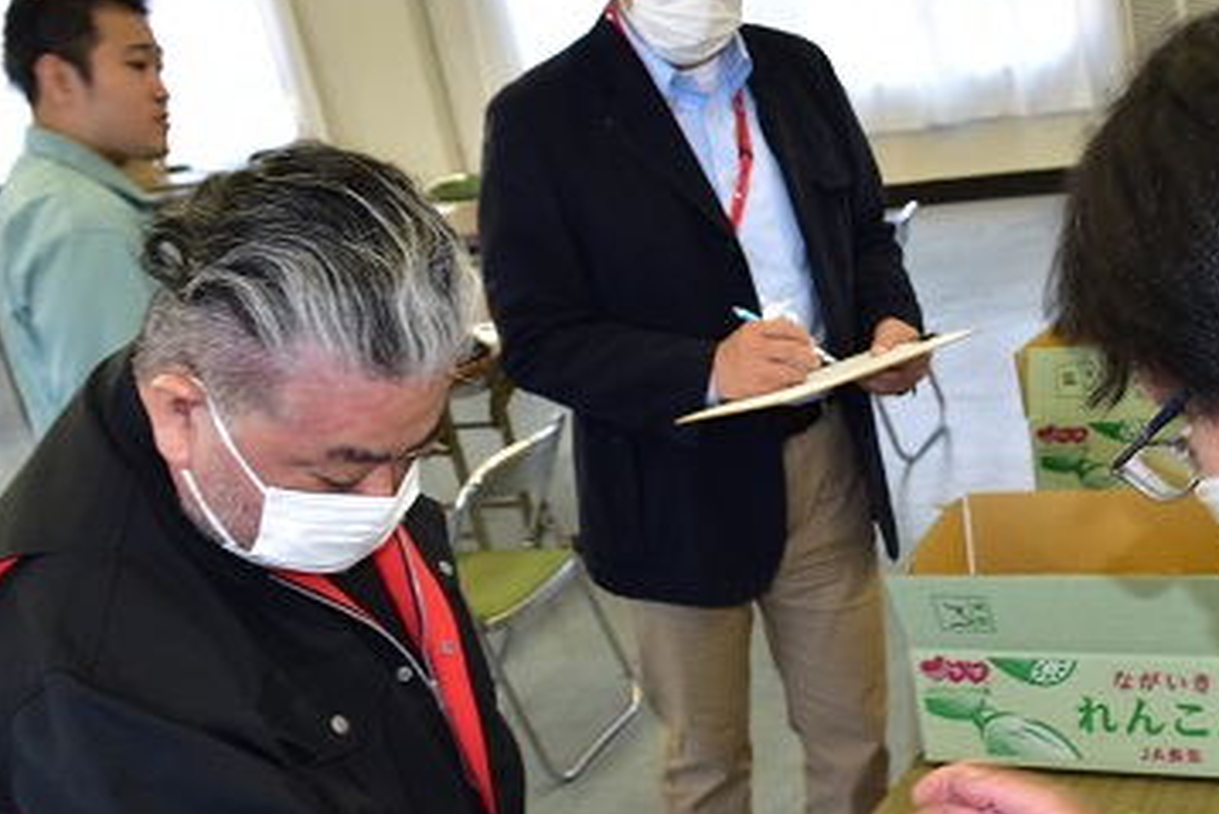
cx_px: 824
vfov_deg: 27.1
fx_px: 1660
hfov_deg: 39.8
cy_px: 637
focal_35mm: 49
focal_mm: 18
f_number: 6.3
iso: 720
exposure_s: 1/60
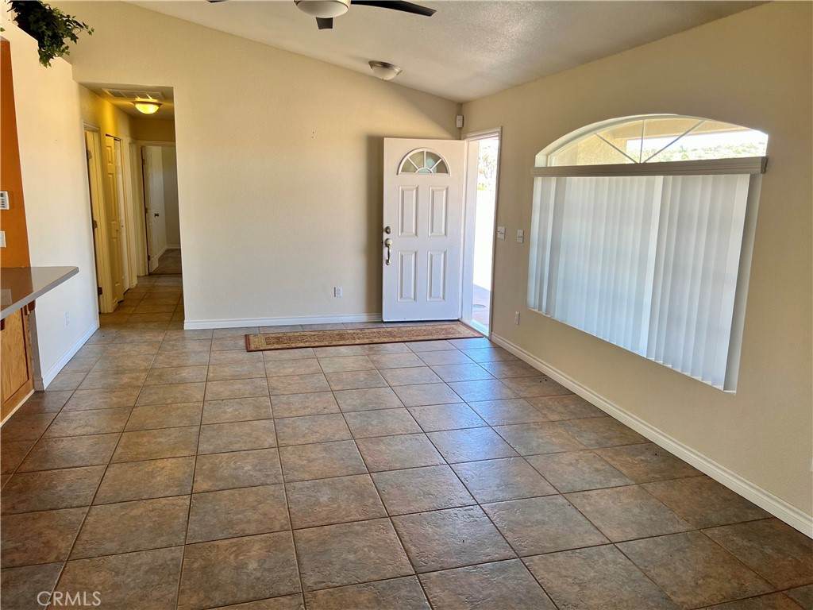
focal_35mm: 26
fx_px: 611
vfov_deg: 53.1
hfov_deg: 67.3
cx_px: 406
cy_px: 305
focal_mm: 5.7
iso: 32
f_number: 1.5
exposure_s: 1/120
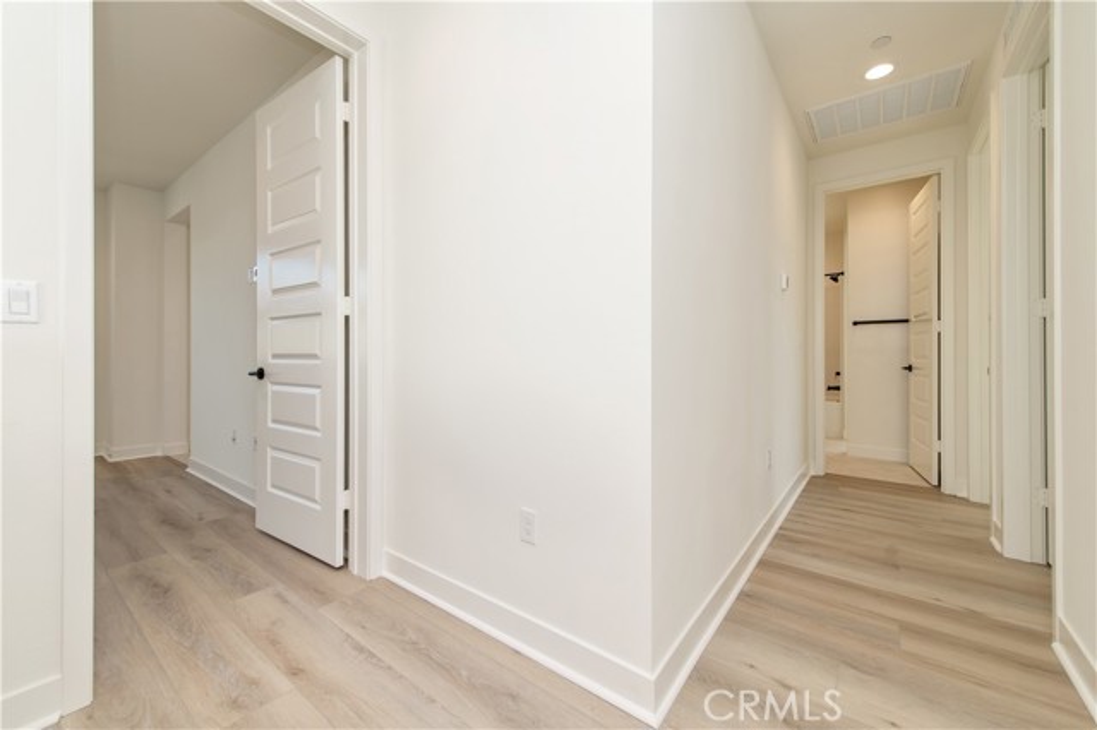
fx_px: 426
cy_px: 365
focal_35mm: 14
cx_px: 548
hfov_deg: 104.3
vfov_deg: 81.1
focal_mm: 14
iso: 200
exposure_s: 1/100
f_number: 5
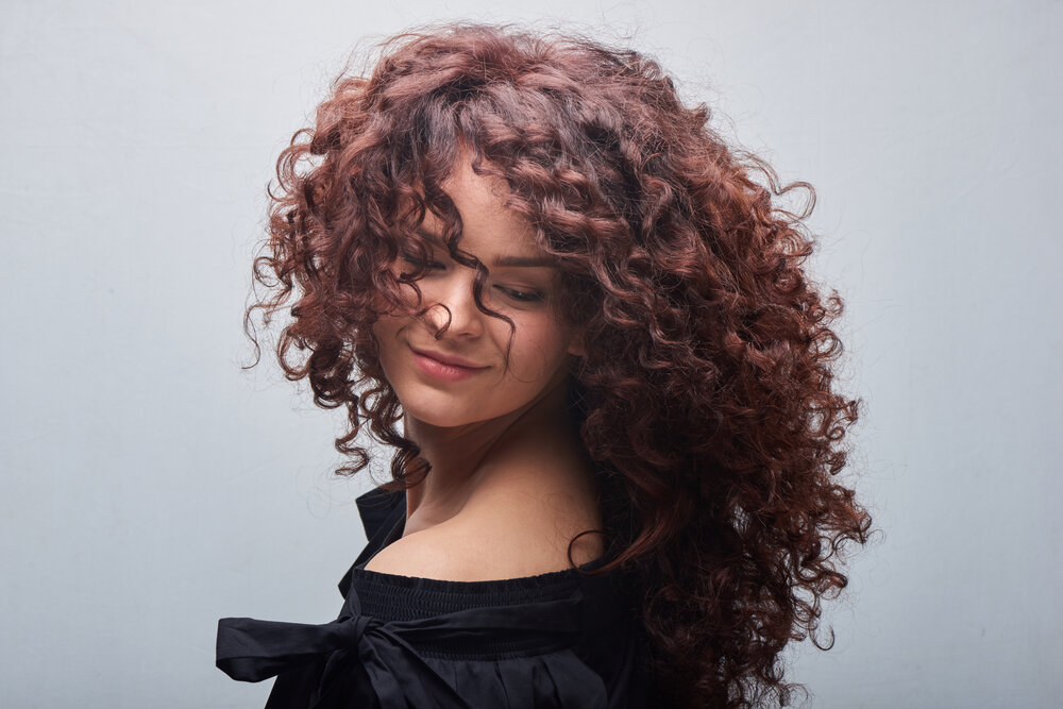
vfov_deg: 13.0
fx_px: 3101
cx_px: 532
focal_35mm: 105
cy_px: 354
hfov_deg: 19.5
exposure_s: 1/200
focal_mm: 105
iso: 64
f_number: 13
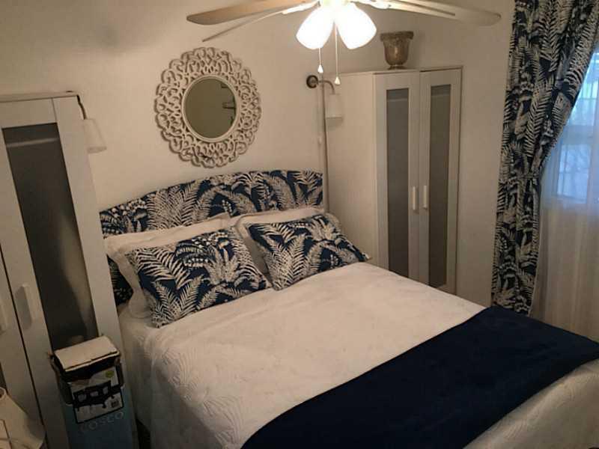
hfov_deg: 61.7
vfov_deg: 48.2
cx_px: 300
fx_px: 502
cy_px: 224
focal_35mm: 29
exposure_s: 1/30
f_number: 2.2
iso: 80
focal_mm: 4.15
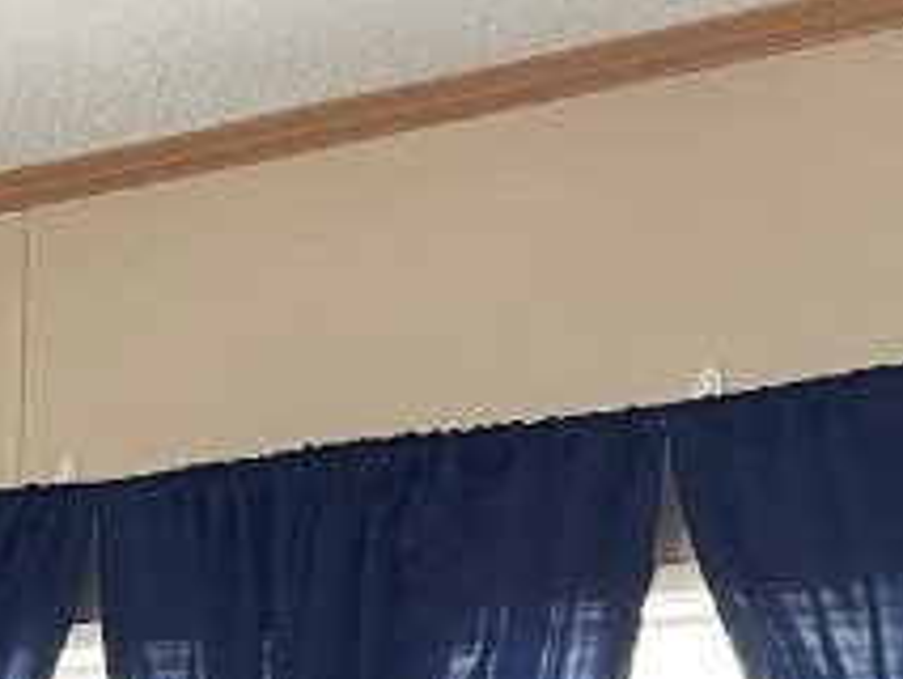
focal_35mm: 120
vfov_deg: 11.5
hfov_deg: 15.3
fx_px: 3132
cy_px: 1218
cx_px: -420
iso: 125
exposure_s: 1/73
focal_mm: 5.1
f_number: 1.6
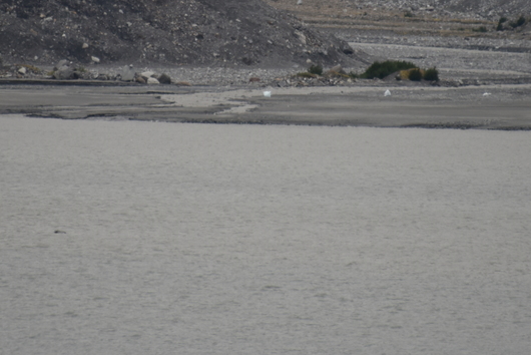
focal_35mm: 724
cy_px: -2
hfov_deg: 2.8
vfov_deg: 1.9
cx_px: 264
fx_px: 10684
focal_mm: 300
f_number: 5.6
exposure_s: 1/640
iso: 360
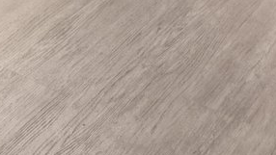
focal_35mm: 120
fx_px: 878
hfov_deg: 14.9
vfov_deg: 7.4
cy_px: -455
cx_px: -260
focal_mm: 16
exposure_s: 1/15
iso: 160
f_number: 8
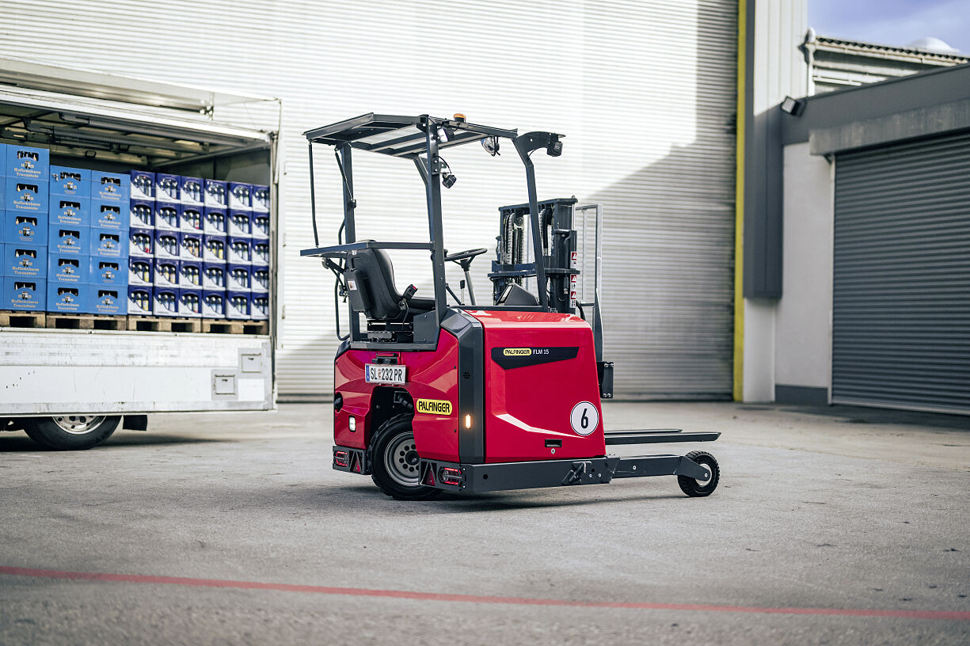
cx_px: 485
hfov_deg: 39.6
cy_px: 323
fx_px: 1347
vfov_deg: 27.0
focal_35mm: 50
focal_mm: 50
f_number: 1.2
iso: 400
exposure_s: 1/12800
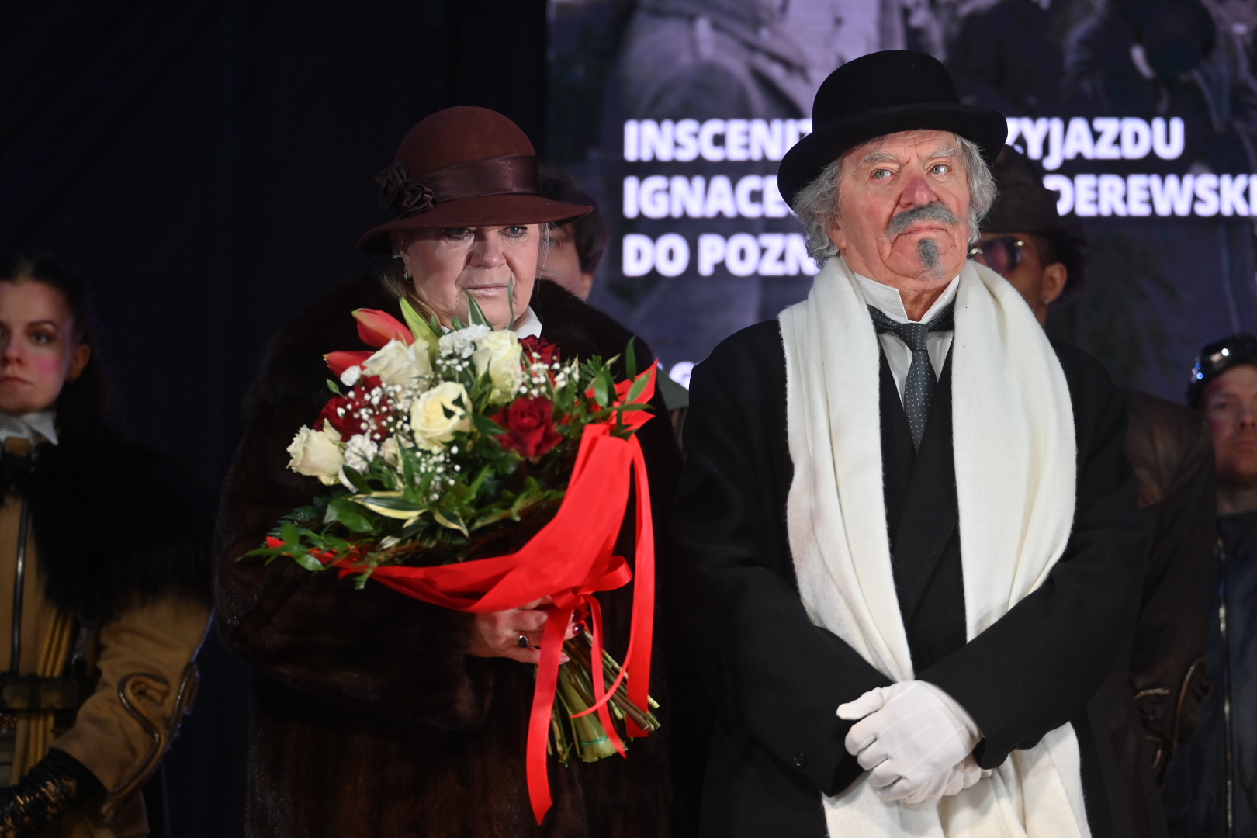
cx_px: 628
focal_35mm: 101
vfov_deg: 13.6
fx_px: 3526
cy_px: 419
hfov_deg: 20.2
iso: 400
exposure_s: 1/250
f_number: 2.8
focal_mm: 101
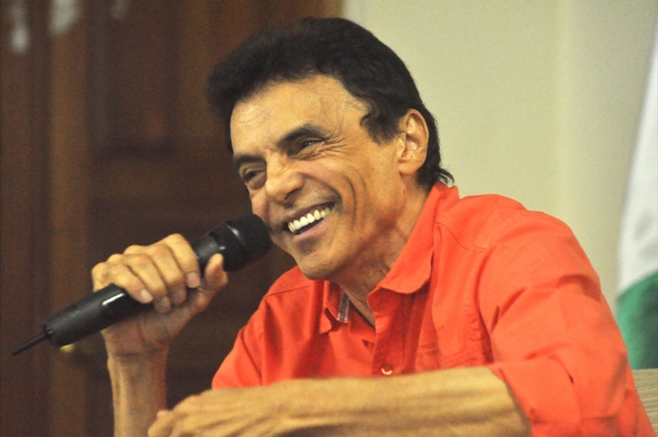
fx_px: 4107
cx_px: 329
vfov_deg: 6.1
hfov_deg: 9.2
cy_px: 218
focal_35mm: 225
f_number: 4.5
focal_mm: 150
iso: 3200
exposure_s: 1/80
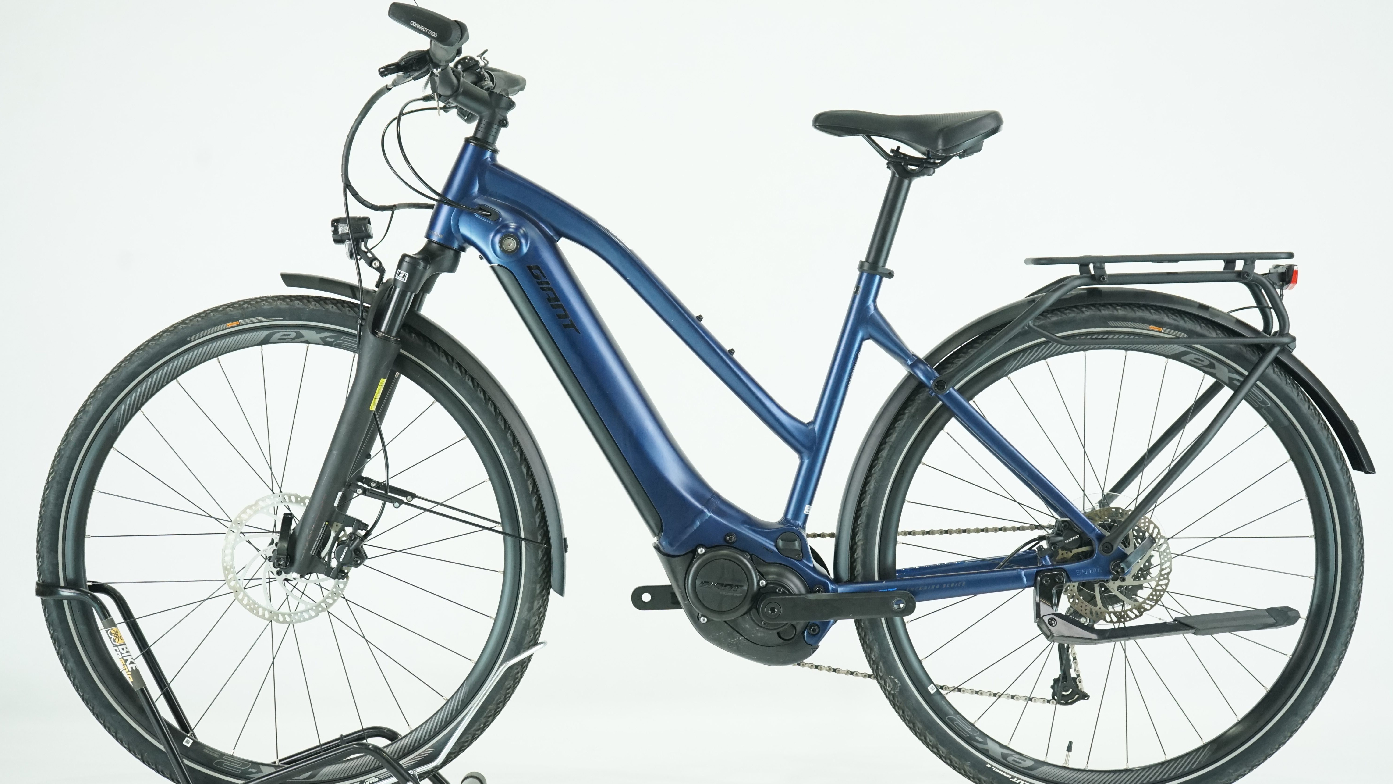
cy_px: 377
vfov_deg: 20.4
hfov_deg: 35.4
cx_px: 695
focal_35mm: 59
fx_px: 2179
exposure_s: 1/200
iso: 2500
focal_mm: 56
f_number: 5.6
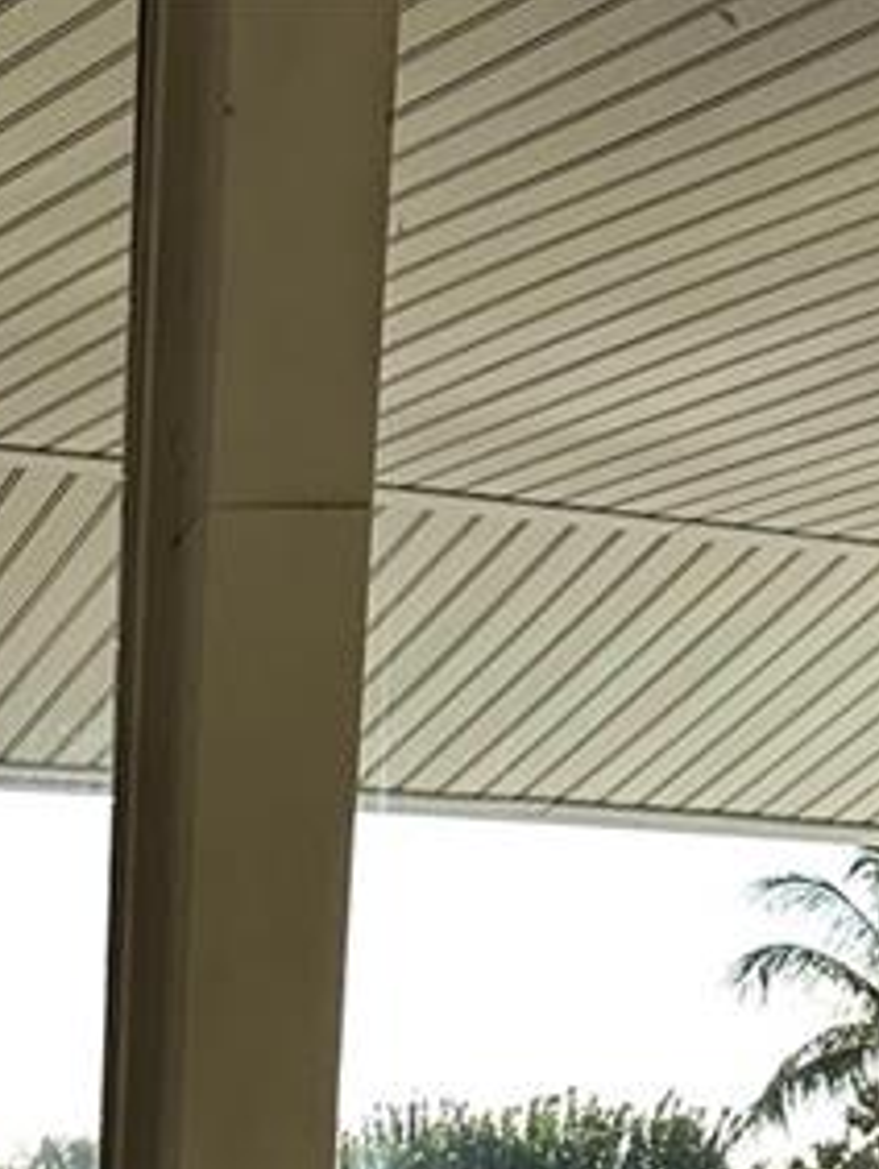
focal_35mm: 102
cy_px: 2475
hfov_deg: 13.9
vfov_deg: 14.9
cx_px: -319
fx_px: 3448
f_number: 1.78
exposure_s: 1/1541
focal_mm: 6.86
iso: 80
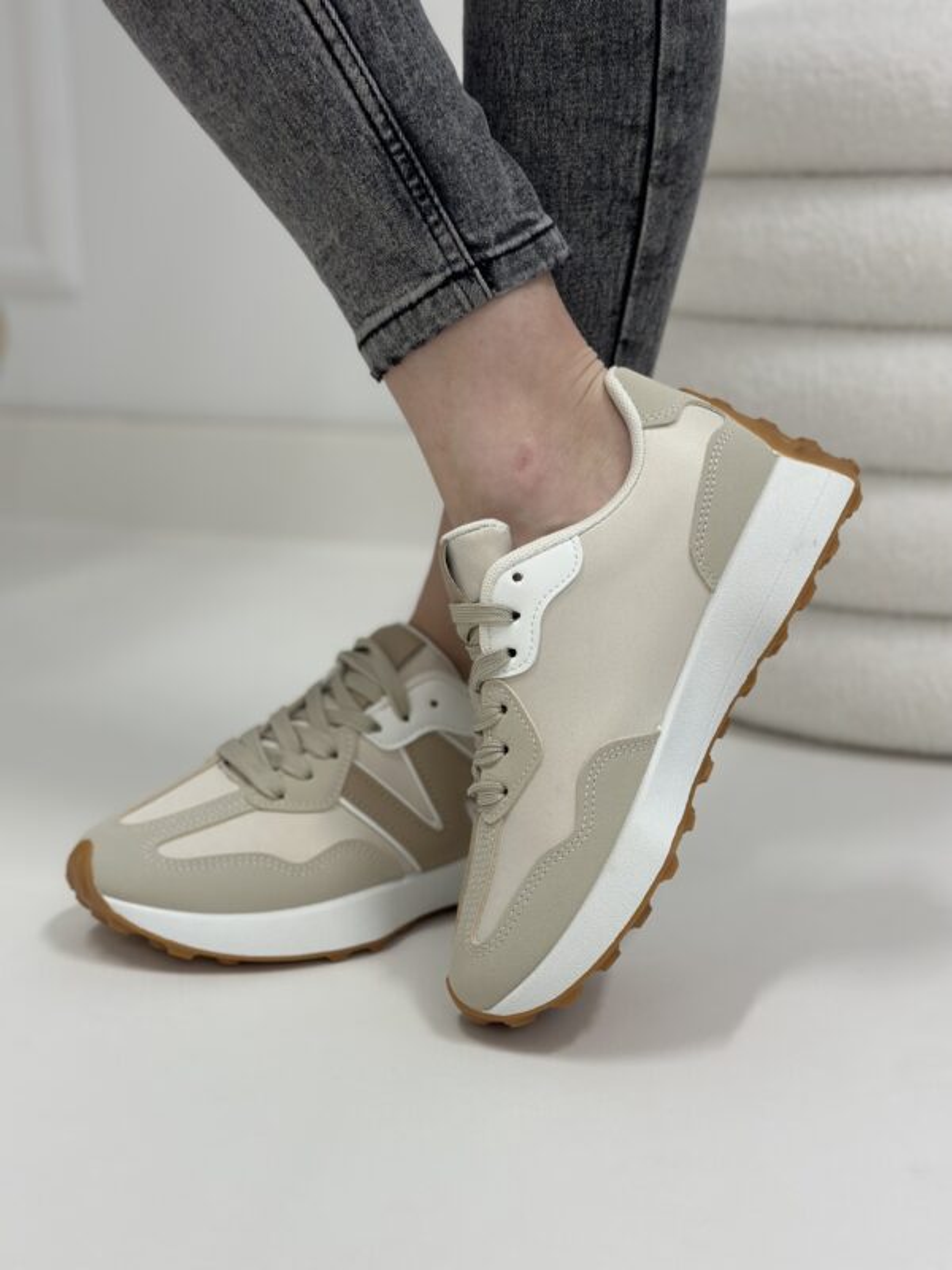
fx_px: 1760
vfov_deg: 39.7
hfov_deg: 30.3
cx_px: 476
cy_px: 635
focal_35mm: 48
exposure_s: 1/100
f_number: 1.78
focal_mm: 6.86
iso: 100
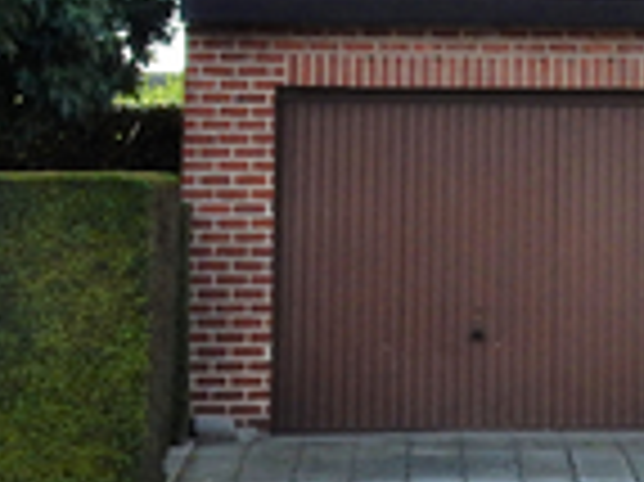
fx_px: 2342
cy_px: -36
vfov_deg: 11.6
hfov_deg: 15.3
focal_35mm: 126
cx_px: 676
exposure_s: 1/640
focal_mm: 5.4
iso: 125
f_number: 4
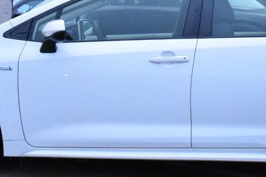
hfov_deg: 19.0
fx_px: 793
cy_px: 45
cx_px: 152
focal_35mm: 107
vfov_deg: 12.7
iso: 3200
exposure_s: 1/125
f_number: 4
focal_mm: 27
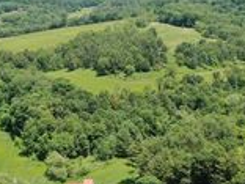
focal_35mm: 66
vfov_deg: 22.0
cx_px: 141
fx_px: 467
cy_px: 147
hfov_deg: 29.3
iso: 100
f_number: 2.8
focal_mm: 4.39
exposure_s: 1/800
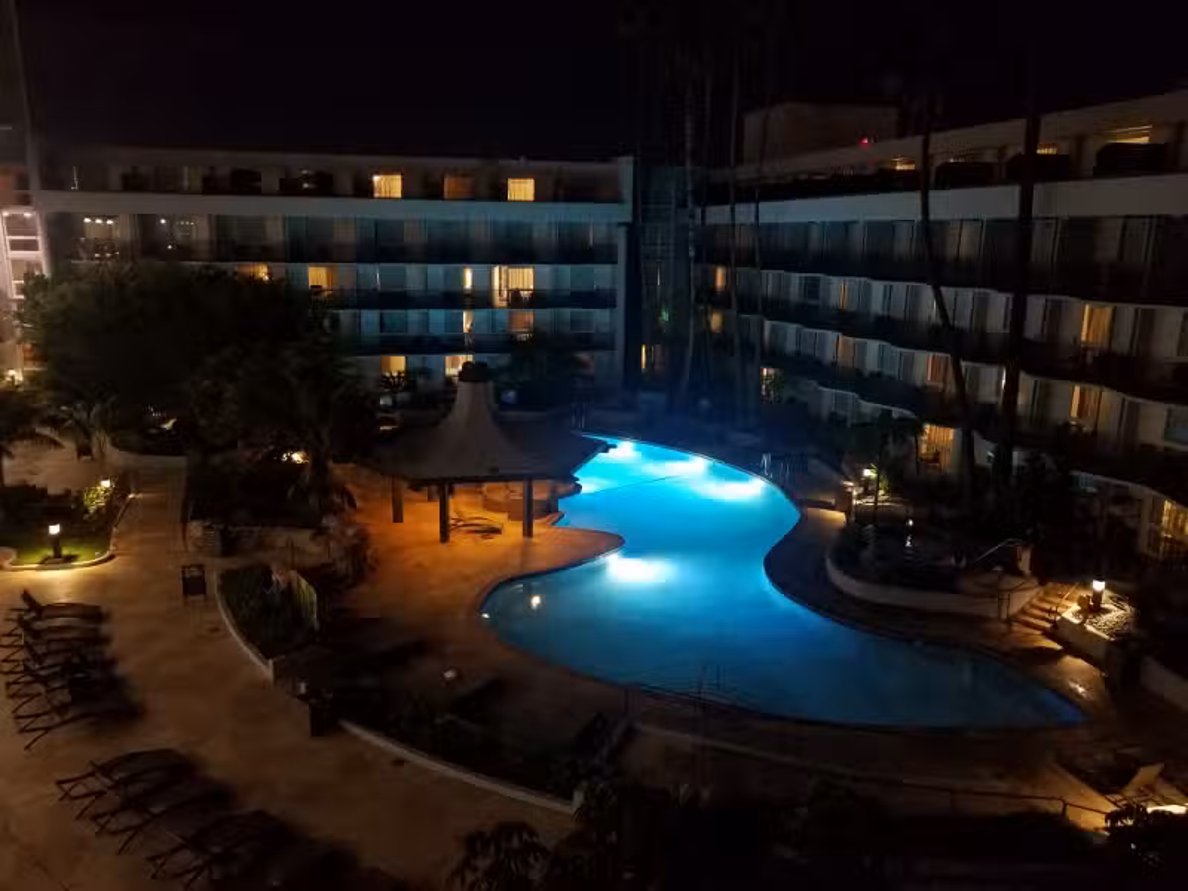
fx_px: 892
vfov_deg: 53.1
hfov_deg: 67.3
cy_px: 446
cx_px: 594
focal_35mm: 26
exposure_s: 1/10
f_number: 1.7
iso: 320
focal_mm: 4.2
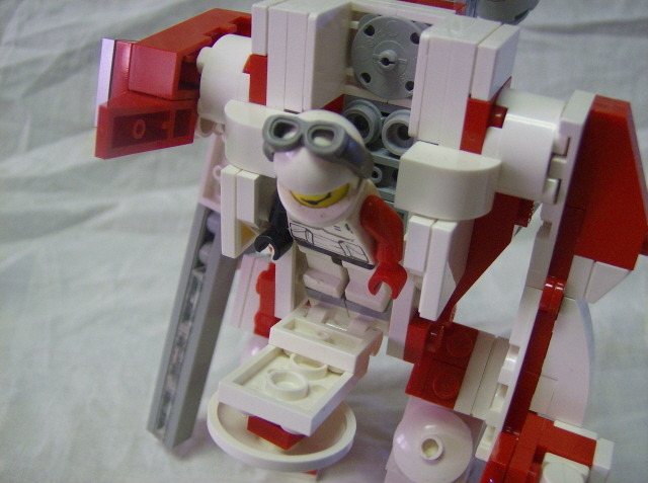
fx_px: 672
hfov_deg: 51.5
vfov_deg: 39.5
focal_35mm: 36
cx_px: 324
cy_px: 242
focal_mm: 6
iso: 200
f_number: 2.8
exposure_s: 1/38.1
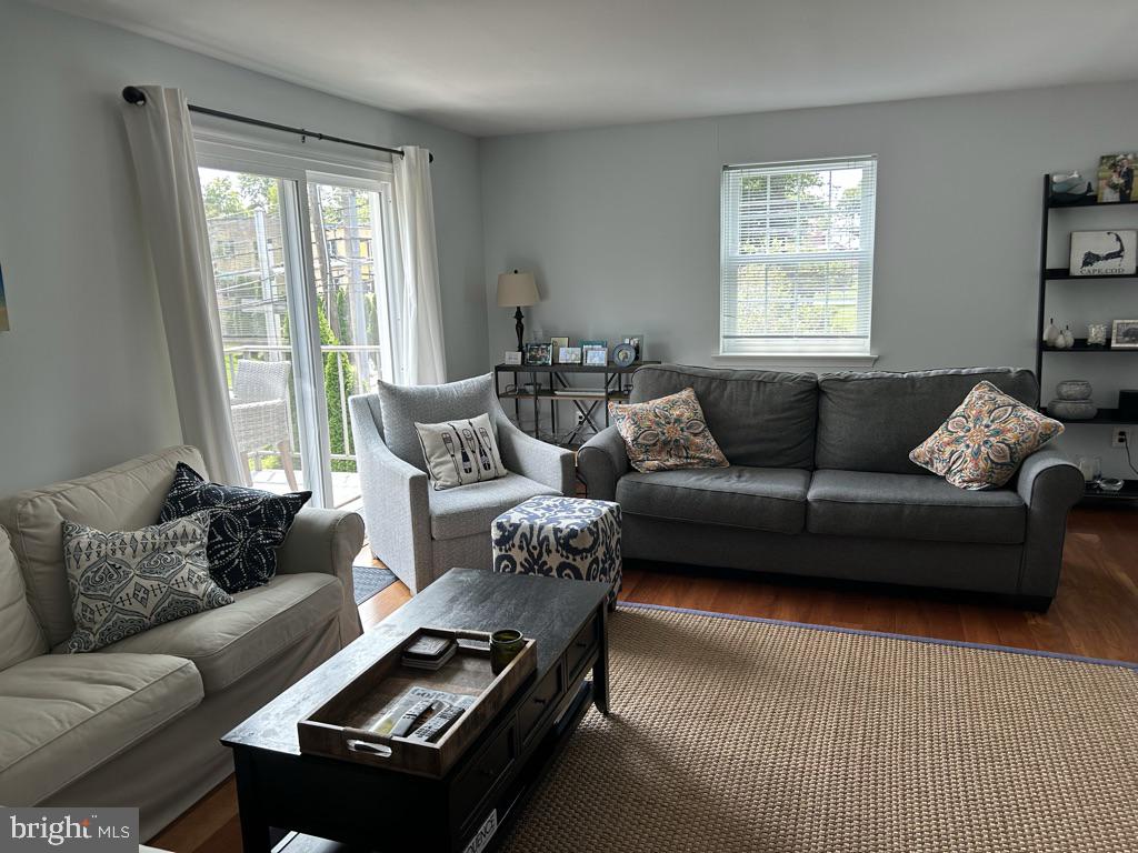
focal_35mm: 26
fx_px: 855
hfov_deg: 67.3
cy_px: 426
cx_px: 569
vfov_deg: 53.1
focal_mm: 5.7
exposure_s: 1/120
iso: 50
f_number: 1.5
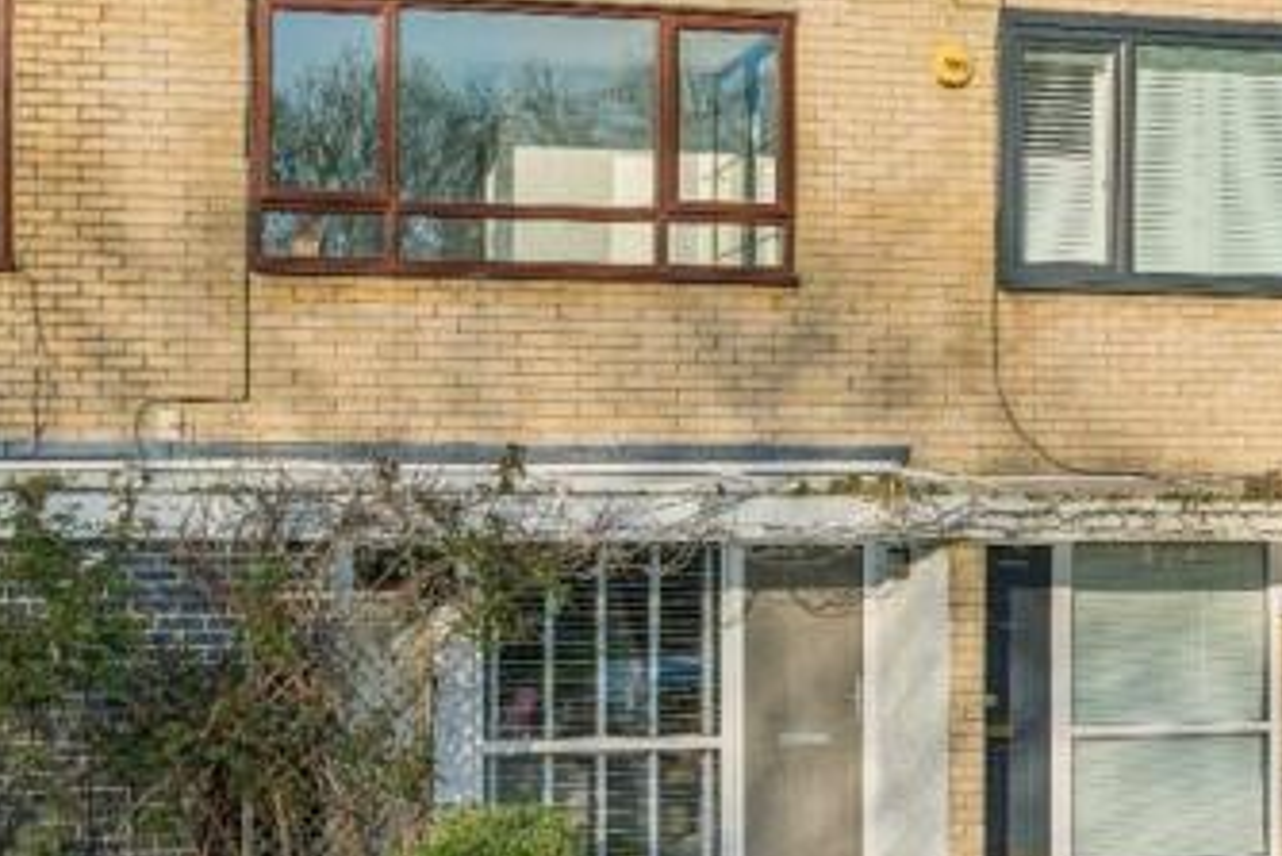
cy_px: 251
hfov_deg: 41.7
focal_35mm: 47
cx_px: 505
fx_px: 1674
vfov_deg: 28.4
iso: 400
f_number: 8
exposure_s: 1/1000
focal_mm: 24
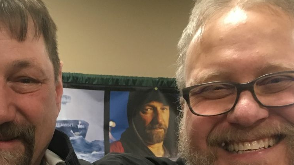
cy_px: 226
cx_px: 115
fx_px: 561
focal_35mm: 72
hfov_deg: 29.3
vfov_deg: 15.7
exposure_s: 1/30
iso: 160
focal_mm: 4.15
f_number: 2.2
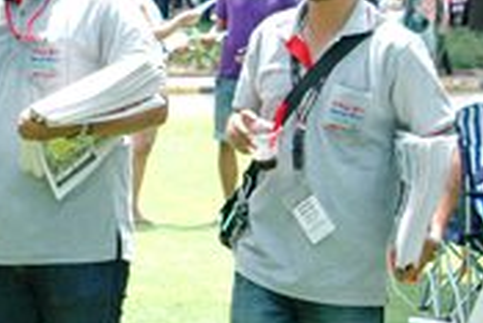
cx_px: -28
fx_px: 2390
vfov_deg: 7.7
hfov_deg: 11.4
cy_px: 168
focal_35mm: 178
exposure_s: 1/400
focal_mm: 38
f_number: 5
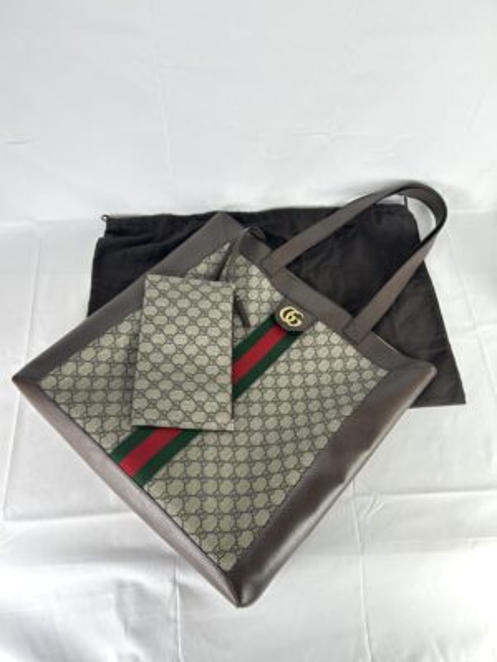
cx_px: 248
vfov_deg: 67.3
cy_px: 331
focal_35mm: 26
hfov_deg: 53.1
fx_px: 498
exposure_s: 1/100
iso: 40
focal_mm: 5.7
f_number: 1.5
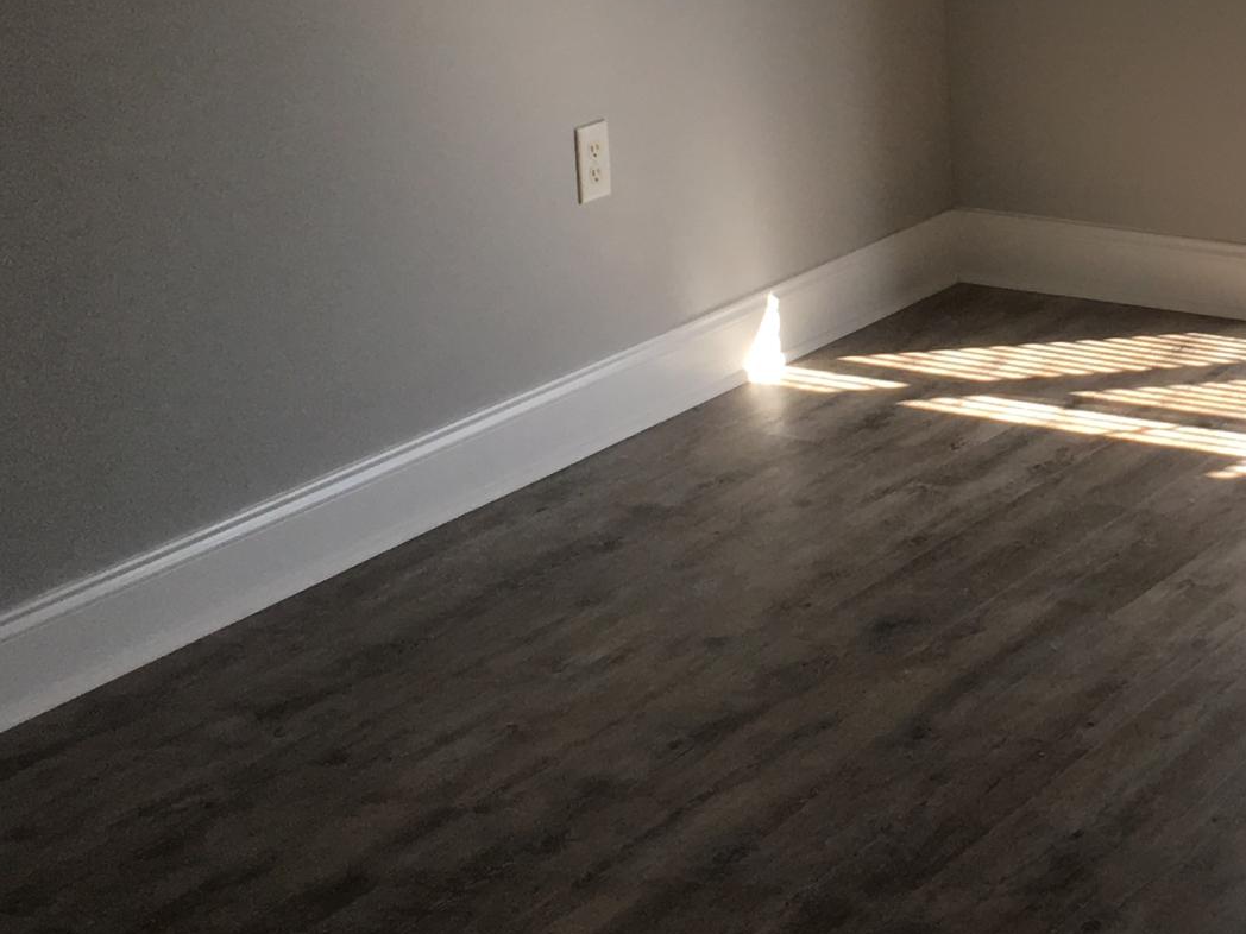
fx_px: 2988
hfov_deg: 22.7
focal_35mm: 83
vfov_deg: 17.6
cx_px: 1232
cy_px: 166
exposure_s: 1/120
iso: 40
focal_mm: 4.15
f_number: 2.2
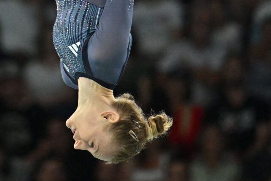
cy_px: -77
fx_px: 11994
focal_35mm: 1593
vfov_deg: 0.9
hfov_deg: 1.3
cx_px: 72
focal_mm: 400
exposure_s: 1/1250
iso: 1600
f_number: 5
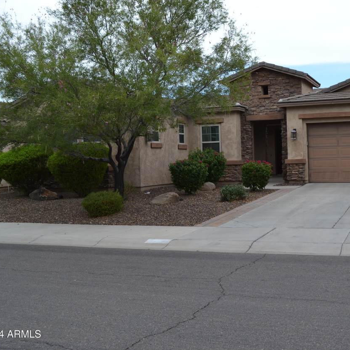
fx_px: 492
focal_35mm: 43
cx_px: 249
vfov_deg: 39.2
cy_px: 172
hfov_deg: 38.5
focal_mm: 22
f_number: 6.3
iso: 100
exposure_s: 1/160
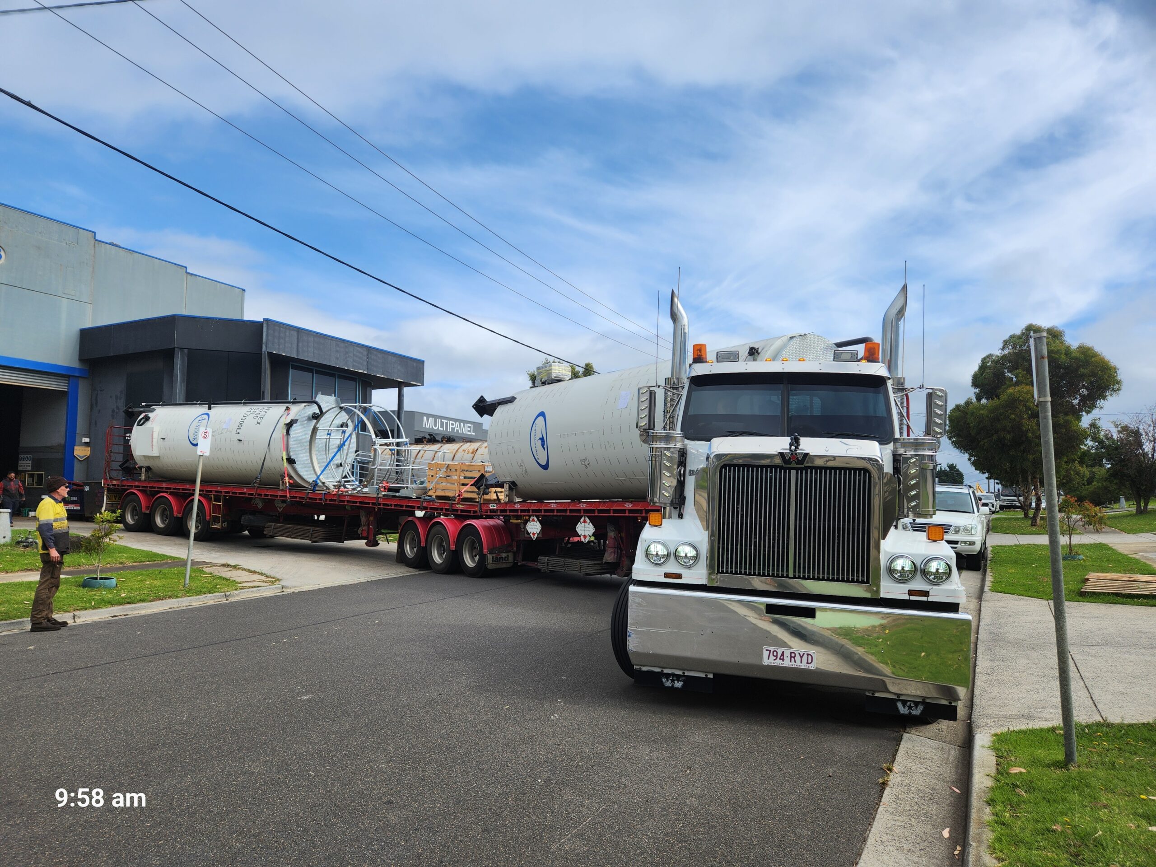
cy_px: 434
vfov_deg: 58.9
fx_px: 768
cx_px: 578
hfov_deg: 73.9
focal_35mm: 23
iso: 20
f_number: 1.8
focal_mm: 5.4
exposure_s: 1/1941
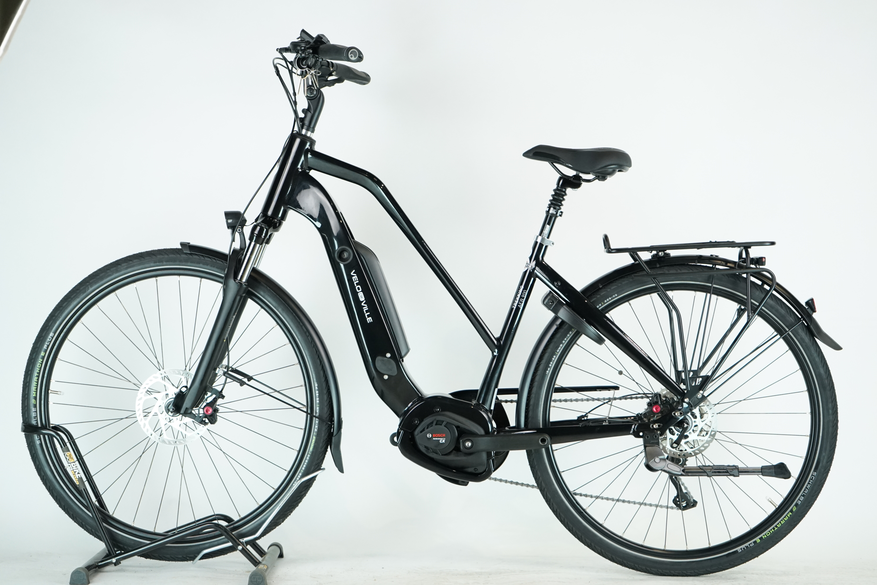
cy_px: 292
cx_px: 438
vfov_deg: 19.5
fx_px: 1705
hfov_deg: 28.8
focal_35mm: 70
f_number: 5.6
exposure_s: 1/200
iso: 2000
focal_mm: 70
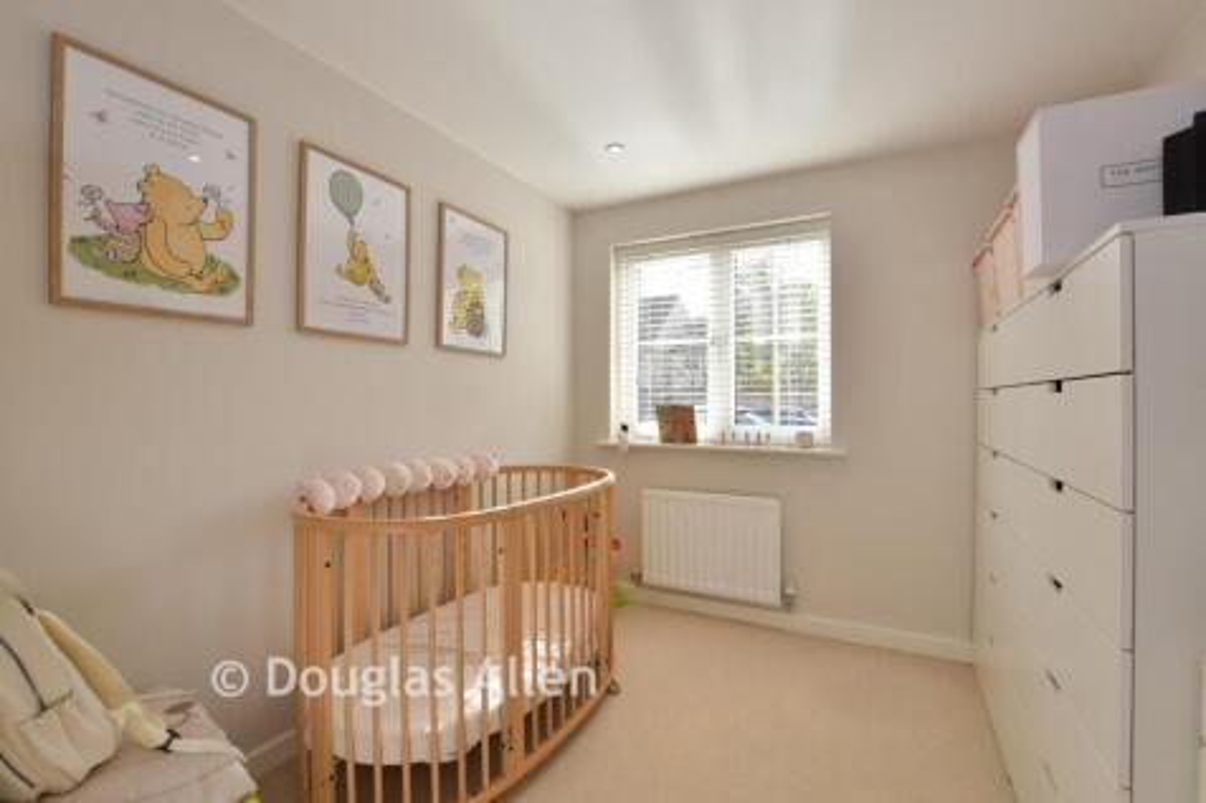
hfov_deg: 100.4
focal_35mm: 15
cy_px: 402
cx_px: 603
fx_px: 502
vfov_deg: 77.3
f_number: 8
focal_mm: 10
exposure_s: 1/20
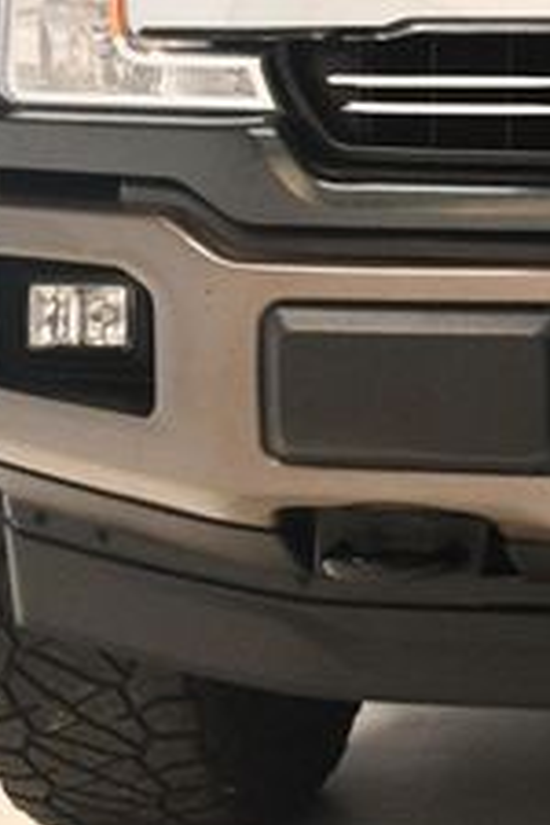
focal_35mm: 94
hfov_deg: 13.4
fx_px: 2154
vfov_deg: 21.3
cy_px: 132
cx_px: 909
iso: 2200
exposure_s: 1/125
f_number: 3.5
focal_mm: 22
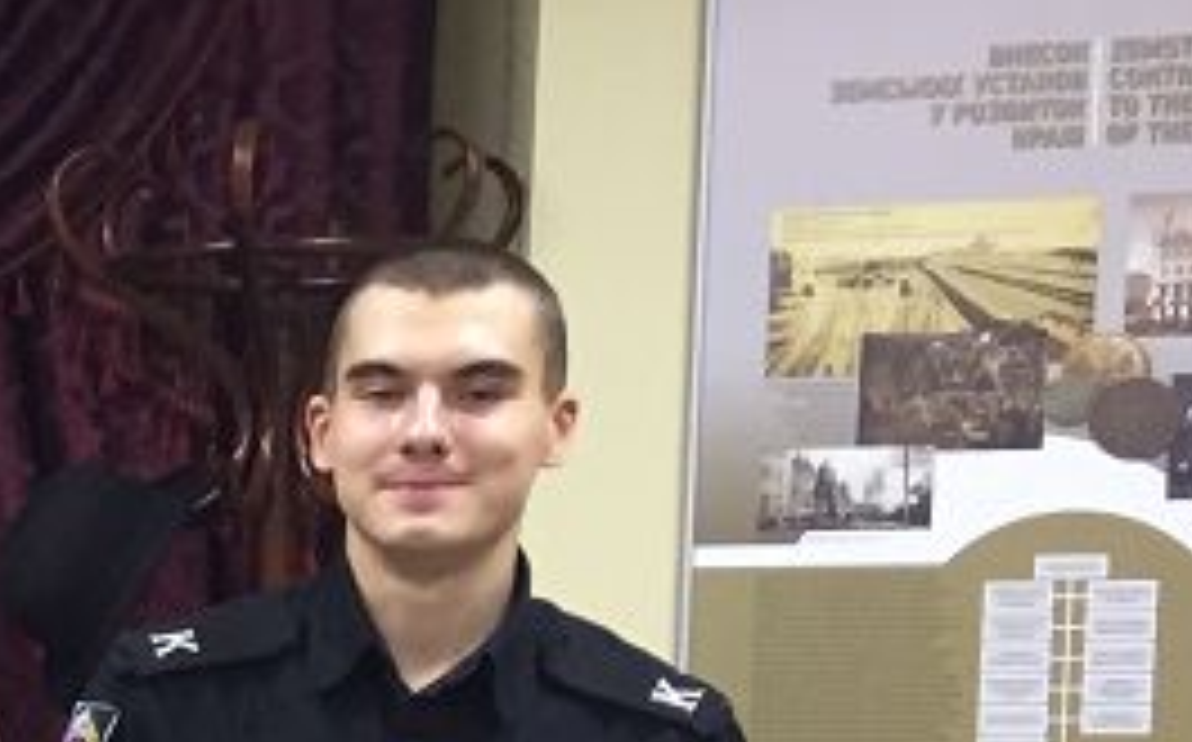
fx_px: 3862
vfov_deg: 10.6
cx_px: -981
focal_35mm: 119
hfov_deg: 15.1
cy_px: 1106
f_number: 2.2
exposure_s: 1/33
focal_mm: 4.15
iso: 125
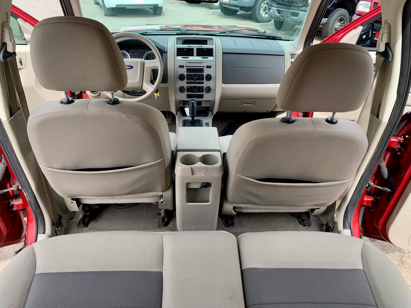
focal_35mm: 26
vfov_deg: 53.1
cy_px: 154
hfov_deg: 67.3
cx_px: 206
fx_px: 309
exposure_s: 1/204
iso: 25
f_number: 1.8
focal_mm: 4.25
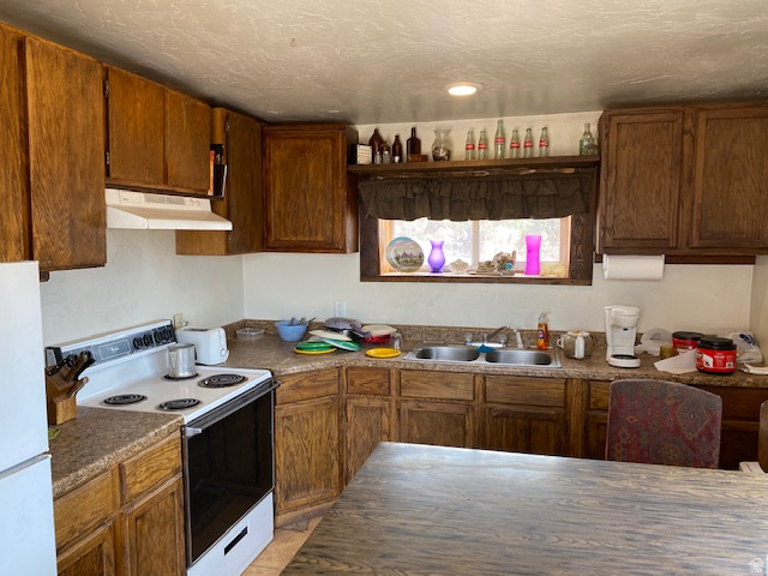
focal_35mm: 26
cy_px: 288
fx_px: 577
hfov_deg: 67.3
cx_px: 384
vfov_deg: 53.1
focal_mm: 4.25
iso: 80
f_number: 1.8
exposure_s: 1/122
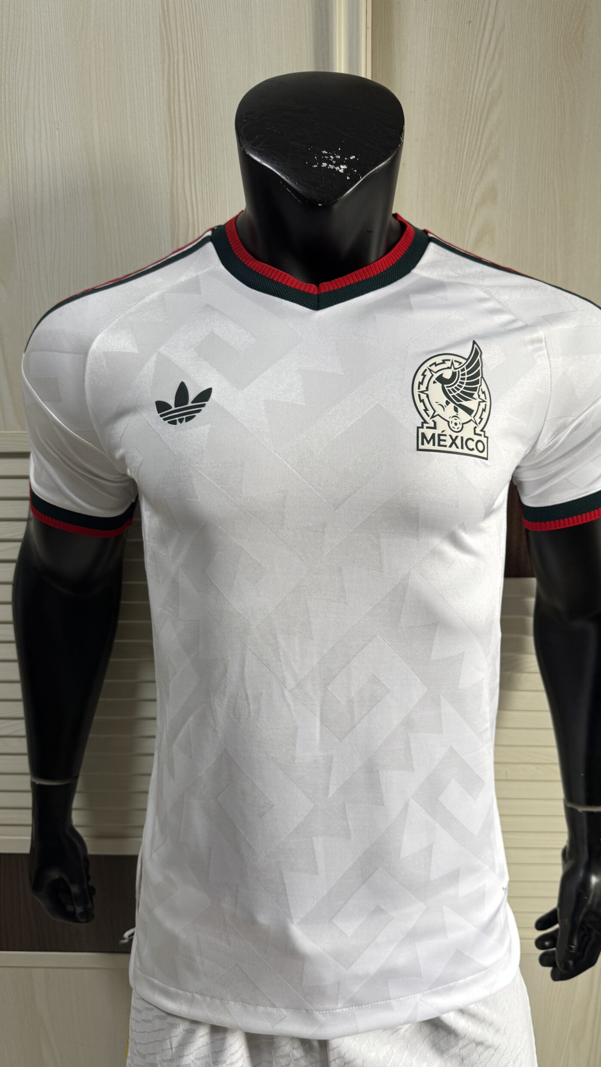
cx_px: 317
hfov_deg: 42.9
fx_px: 765
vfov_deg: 69.8
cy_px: 549
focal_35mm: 27
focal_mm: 6.76
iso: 80
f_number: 1.78
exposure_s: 1/121
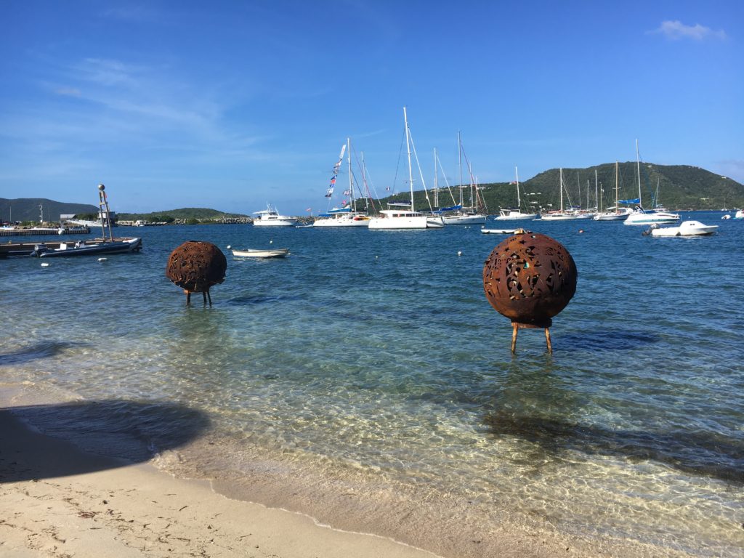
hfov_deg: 61.7
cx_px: 372
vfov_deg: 48.2
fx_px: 623
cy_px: 279
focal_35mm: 29
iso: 25
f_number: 2.2
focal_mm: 4.15
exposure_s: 1/1637
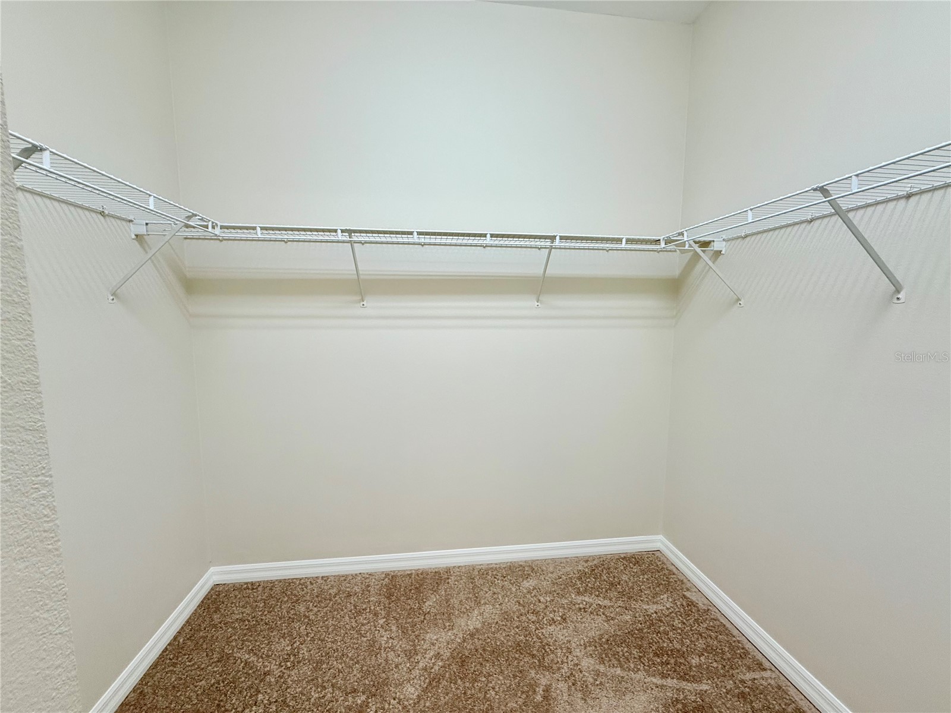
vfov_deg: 85.7
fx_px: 385
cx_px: 476
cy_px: 356
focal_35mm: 14
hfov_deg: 102.1
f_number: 2.2
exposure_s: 1/120
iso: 125
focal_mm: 2.22
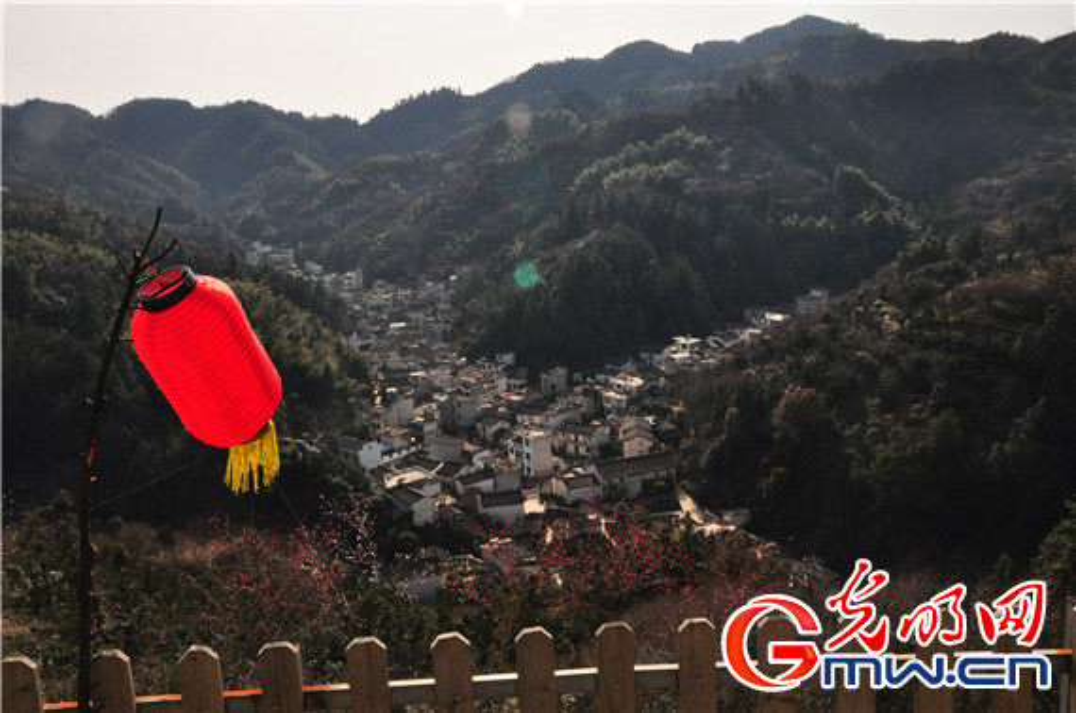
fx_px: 940
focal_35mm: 32
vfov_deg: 41.6
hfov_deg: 59.6
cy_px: 356
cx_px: 538
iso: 800
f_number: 16
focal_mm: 21
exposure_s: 1/1000
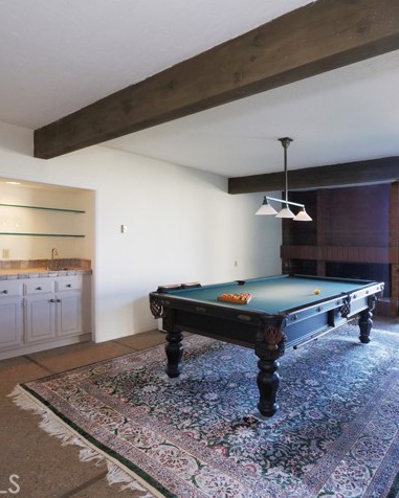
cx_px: 248
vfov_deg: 77.6
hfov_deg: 64.6
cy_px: 248
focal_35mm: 21
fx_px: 310
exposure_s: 1/30
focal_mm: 8
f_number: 8
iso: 1600
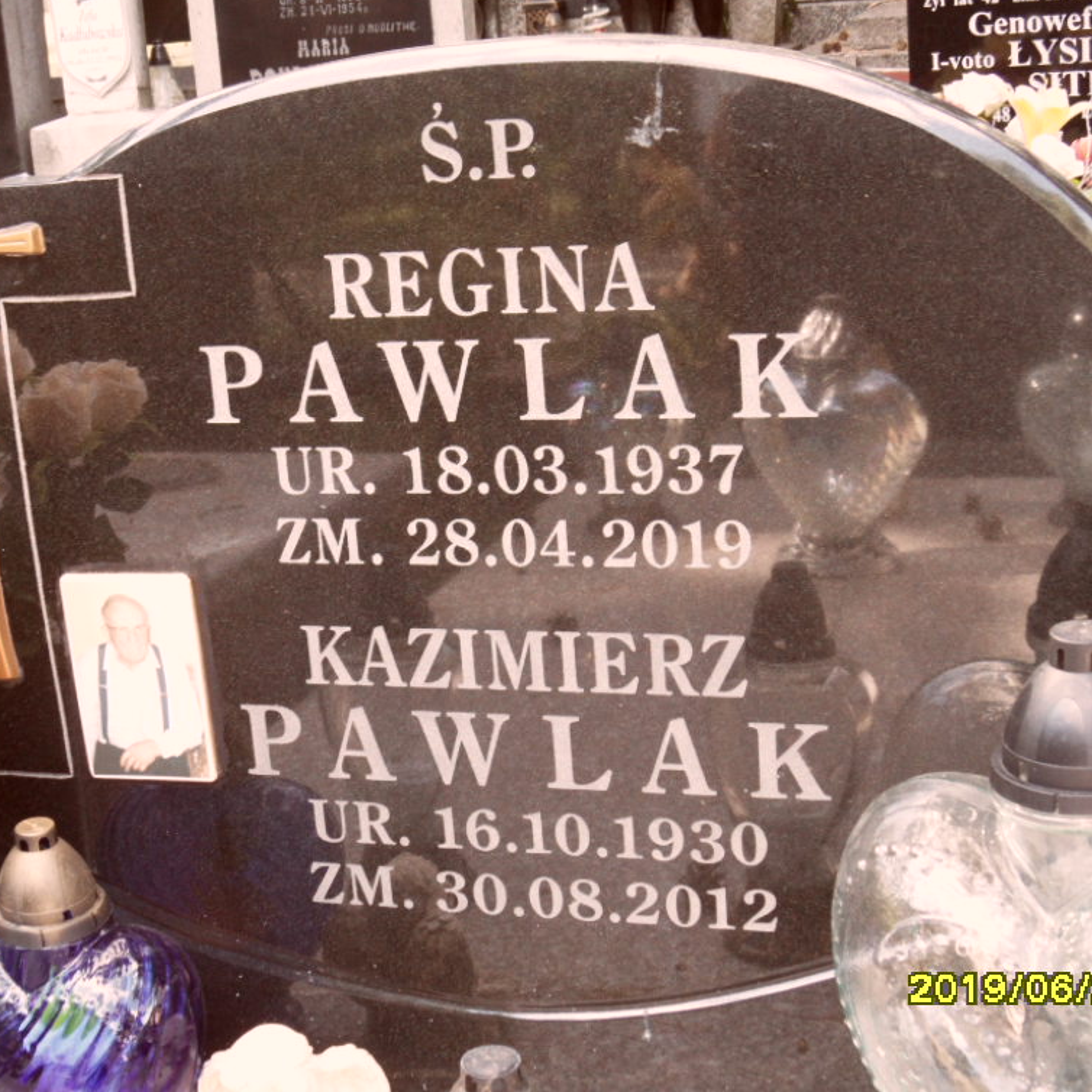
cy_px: 547
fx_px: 2141
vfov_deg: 28.6
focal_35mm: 60
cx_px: 468
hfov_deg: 28.6
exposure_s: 1/45
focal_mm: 8.2
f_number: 3.8
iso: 120
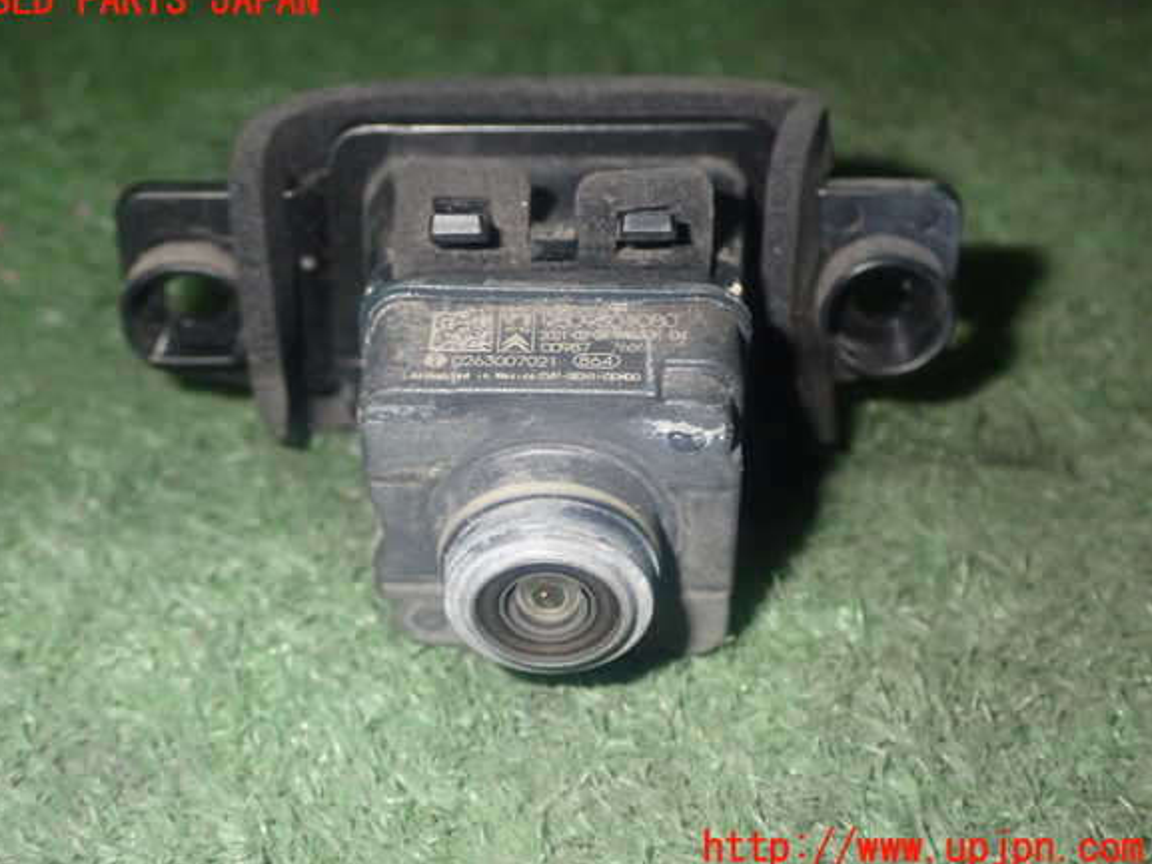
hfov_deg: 36.8
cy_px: 425
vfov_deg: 28.0
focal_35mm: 52
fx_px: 1731
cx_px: 555
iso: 640
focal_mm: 9.01
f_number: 9
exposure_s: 1/50
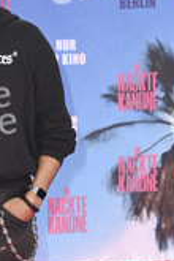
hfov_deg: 6.9
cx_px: -19
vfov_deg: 10.3
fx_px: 1443
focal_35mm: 199
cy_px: 204
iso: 250
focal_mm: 82
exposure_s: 1/250
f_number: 7.1
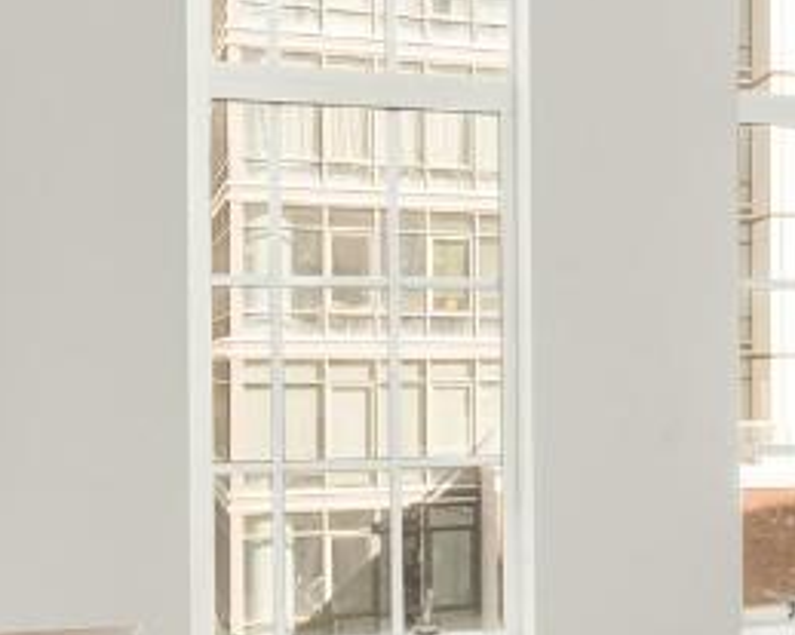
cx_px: 1145
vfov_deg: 21.5
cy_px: 417
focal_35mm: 71
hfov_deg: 22.6
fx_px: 1670
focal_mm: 17
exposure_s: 1/15
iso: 1000
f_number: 13
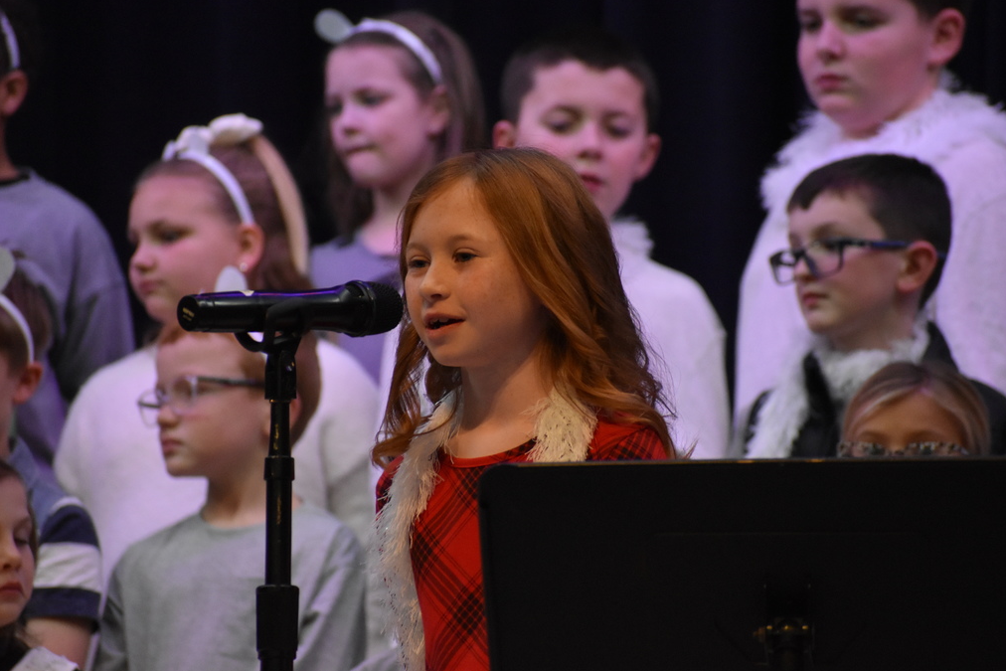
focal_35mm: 334
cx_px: 507
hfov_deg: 6.2
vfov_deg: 4.1
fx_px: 9334
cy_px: 334
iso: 3200
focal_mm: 220
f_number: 5.6
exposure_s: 1/250
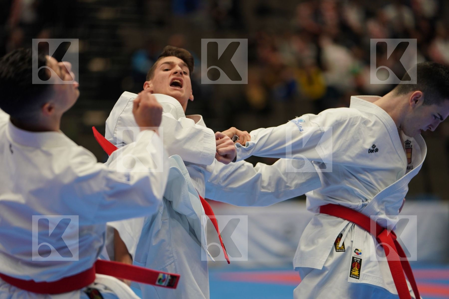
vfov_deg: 6.9
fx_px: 2469
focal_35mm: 198
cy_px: 150
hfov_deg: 10.4
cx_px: 224
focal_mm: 198
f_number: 2.8
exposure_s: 1/500
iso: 800
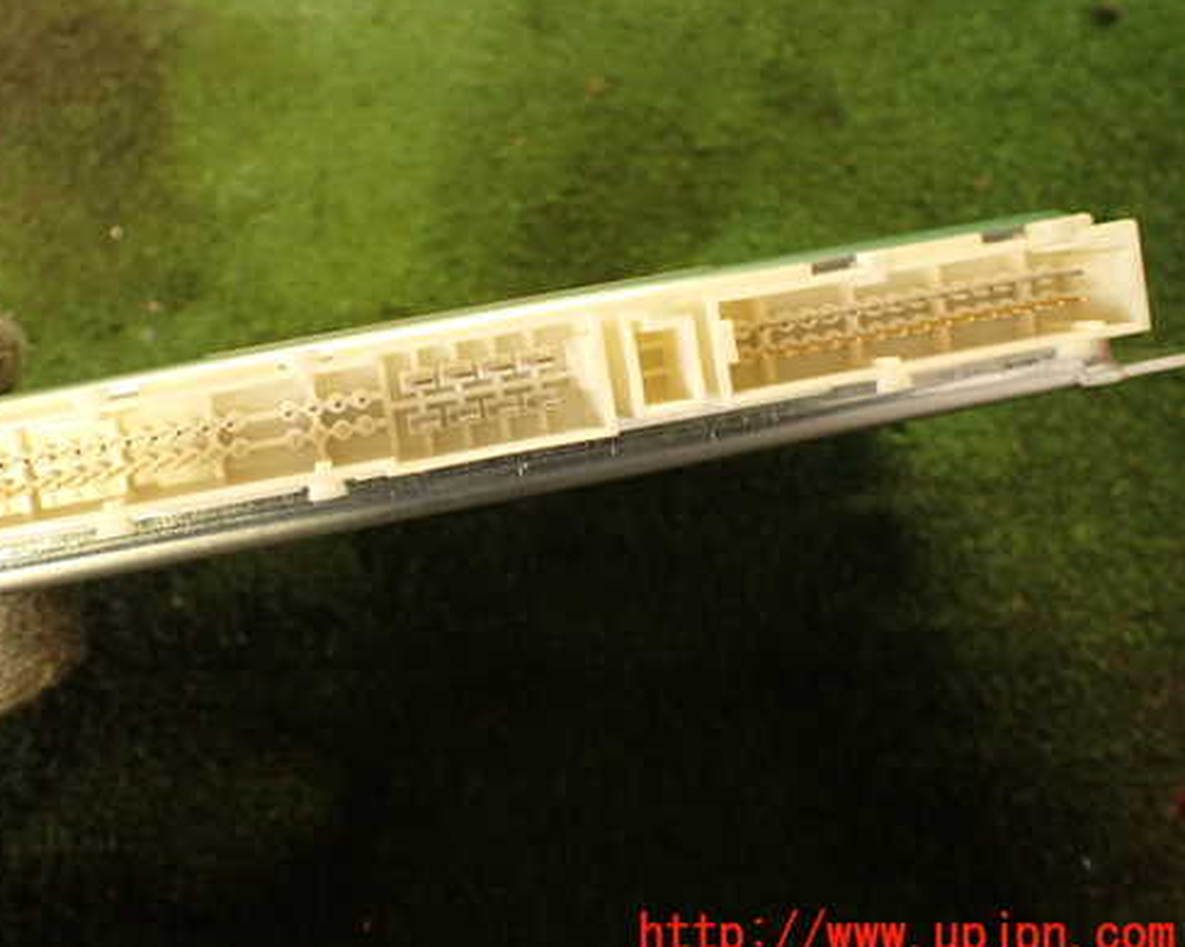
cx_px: 459
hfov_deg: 49.9
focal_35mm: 36
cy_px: 420
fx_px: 1262
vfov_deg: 41.1
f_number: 2.3
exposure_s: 1/30
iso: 200
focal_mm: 5.4
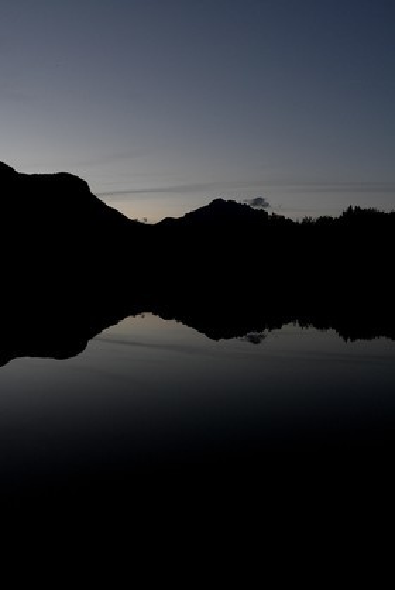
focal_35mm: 36
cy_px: 295
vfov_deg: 53.1
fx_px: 591
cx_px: 198
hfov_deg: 37.0
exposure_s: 1/500
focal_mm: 24
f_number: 4
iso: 800
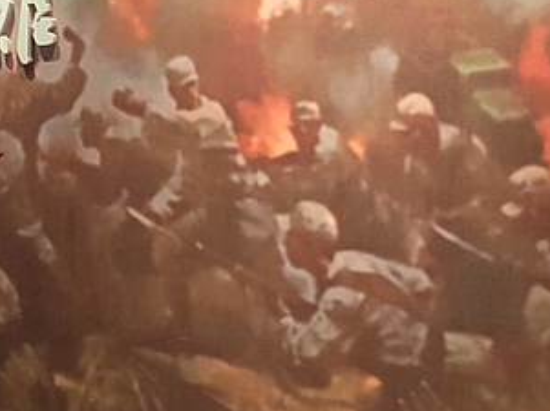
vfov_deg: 11.2
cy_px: 281
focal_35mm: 132
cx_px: -5
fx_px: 2095
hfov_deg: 14.7
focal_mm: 4.73
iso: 125
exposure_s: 1/33
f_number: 2.2
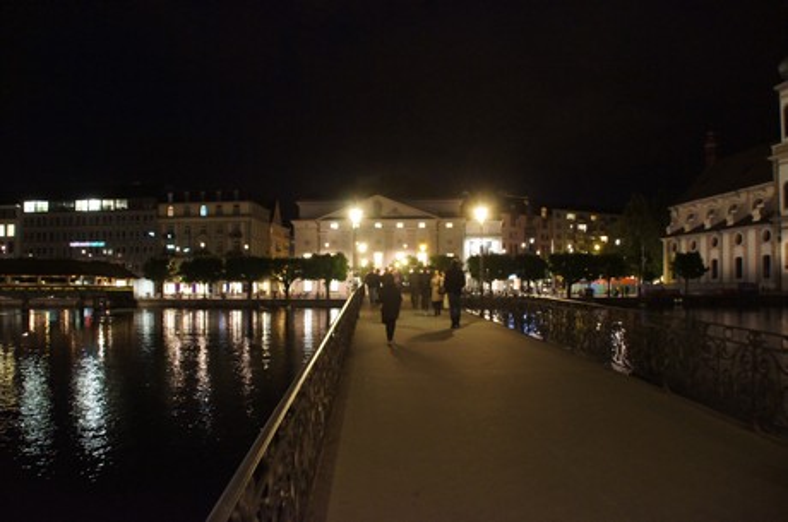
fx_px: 590
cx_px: 394
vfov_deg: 47.8
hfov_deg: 67.5
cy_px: 261
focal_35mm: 27
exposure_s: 1/25
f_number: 3.5
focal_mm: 18
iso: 6400
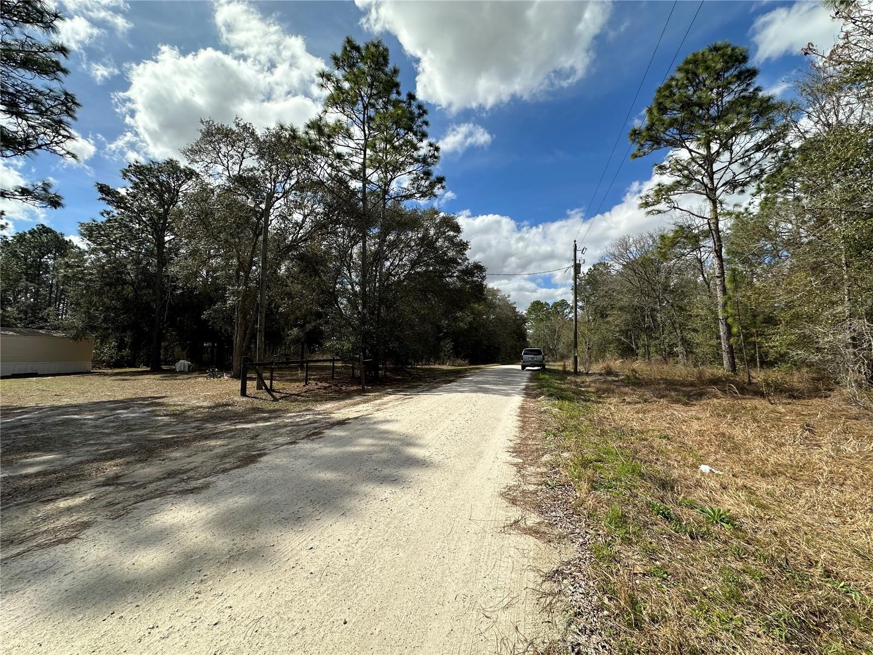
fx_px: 353
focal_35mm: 14
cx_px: 436
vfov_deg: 85.7
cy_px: 328
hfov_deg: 102.1
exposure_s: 1/2257
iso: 50
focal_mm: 2.22
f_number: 2.2
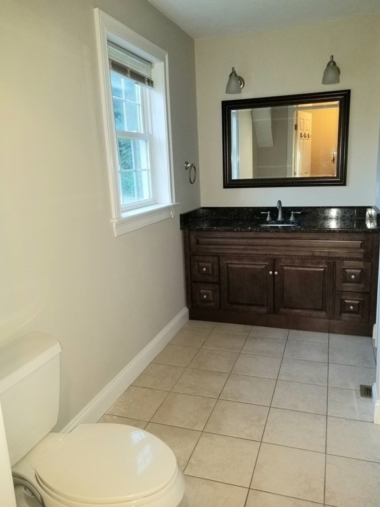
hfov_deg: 53.1
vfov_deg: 67.3
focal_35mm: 26
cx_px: 190
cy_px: 254
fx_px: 381
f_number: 1.7
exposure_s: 1/15
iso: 125
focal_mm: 4.25
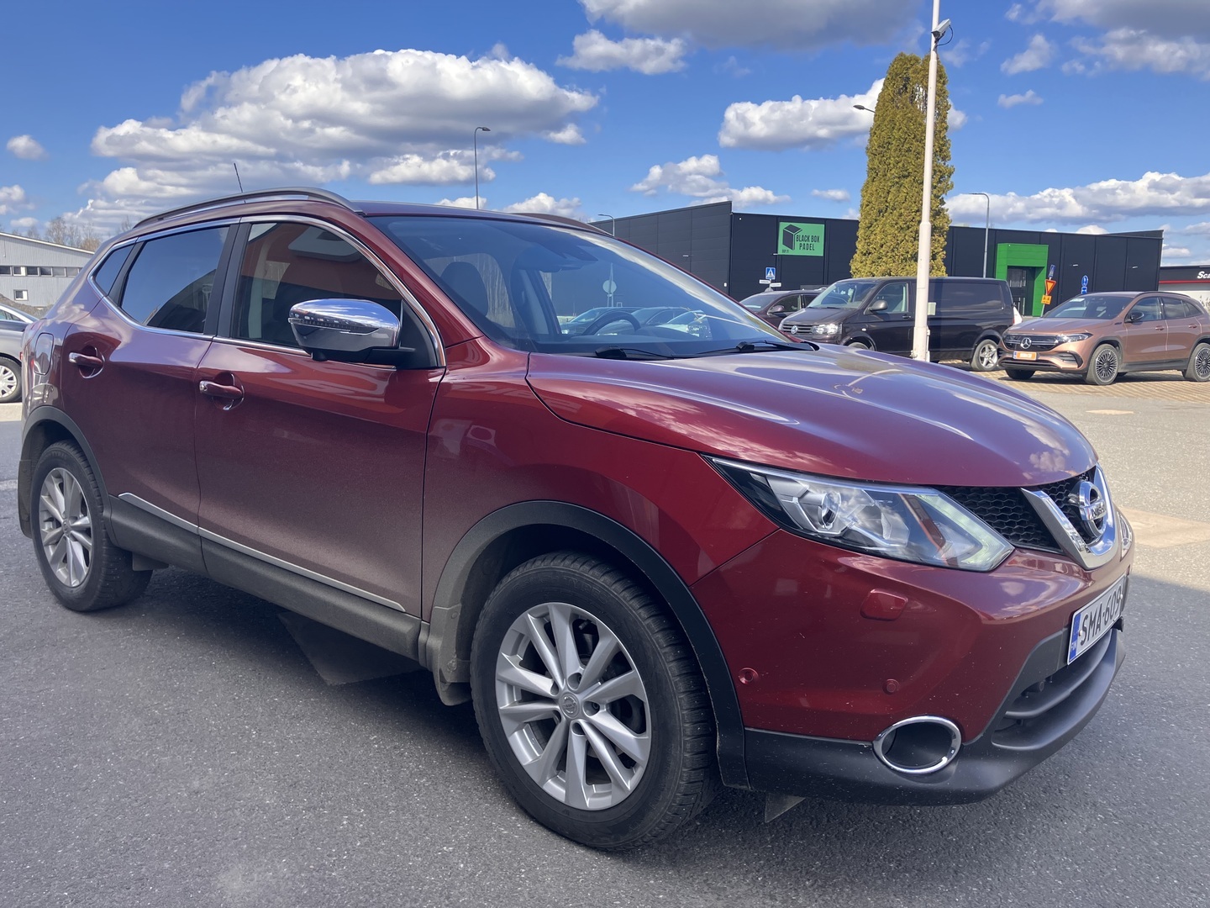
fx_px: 979
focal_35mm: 28
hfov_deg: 63.4
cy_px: 454
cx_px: 605
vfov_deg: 49.7
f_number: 1.8
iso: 32
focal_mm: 3.99
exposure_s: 1/796
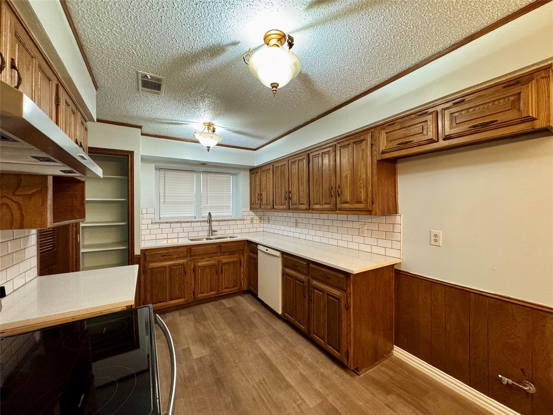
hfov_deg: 102.1
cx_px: 276
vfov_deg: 85.7
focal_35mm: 14
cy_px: 208
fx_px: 224
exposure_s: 1/60
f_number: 2.2
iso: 500
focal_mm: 2.22
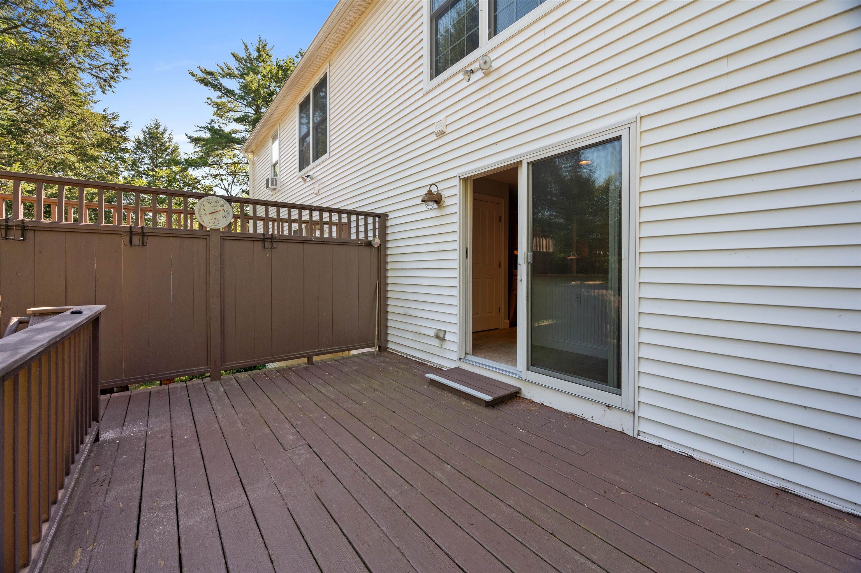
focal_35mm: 14
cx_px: 430
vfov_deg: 81.1
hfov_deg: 104.3
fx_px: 335
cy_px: 286
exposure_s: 1/40
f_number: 7.1
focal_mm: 14
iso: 250
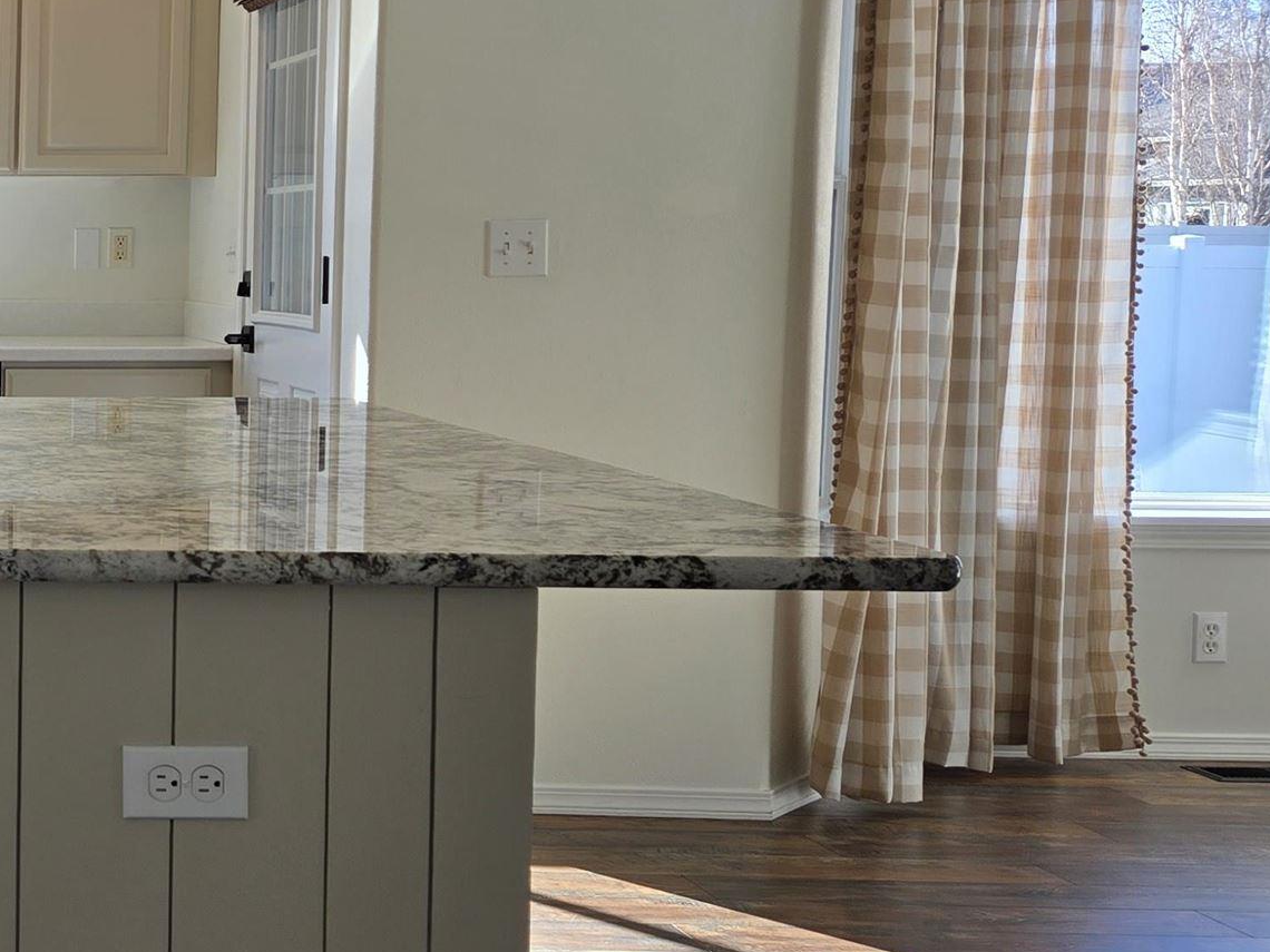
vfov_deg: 23.6
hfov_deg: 26.4
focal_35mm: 62
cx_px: -393
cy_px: 389
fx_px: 2275
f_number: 1.8
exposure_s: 1/190
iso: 25
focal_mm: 5.4
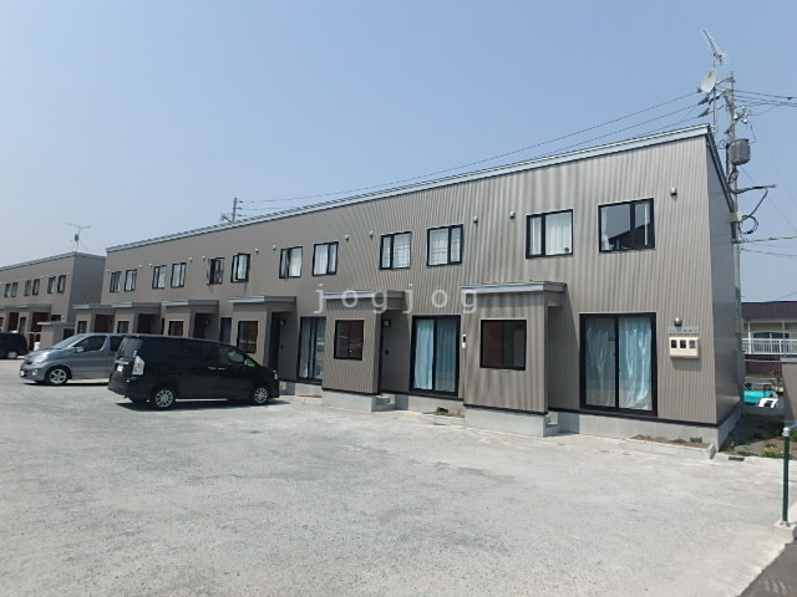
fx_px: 484
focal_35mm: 21
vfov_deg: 63.4
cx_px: 398
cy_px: 298
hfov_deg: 79.0
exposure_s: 1/800
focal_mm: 3.7
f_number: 6
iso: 125
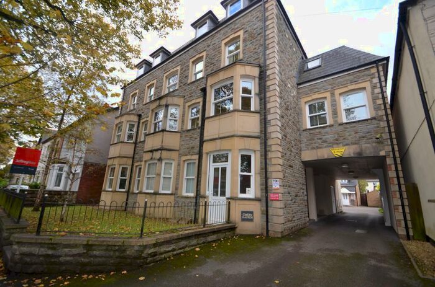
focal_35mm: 15
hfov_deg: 100.5
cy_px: 144
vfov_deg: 77.0
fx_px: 181
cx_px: 218
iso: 140
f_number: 3.5
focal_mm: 10
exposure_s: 1/200
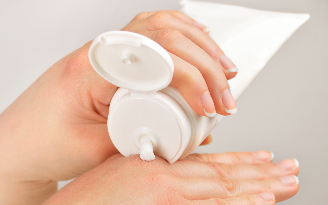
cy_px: 128
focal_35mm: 194
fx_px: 1734
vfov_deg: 6.8
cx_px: 128
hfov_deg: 10.8
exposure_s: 1/60
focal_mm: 98
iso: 100
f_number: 5.6
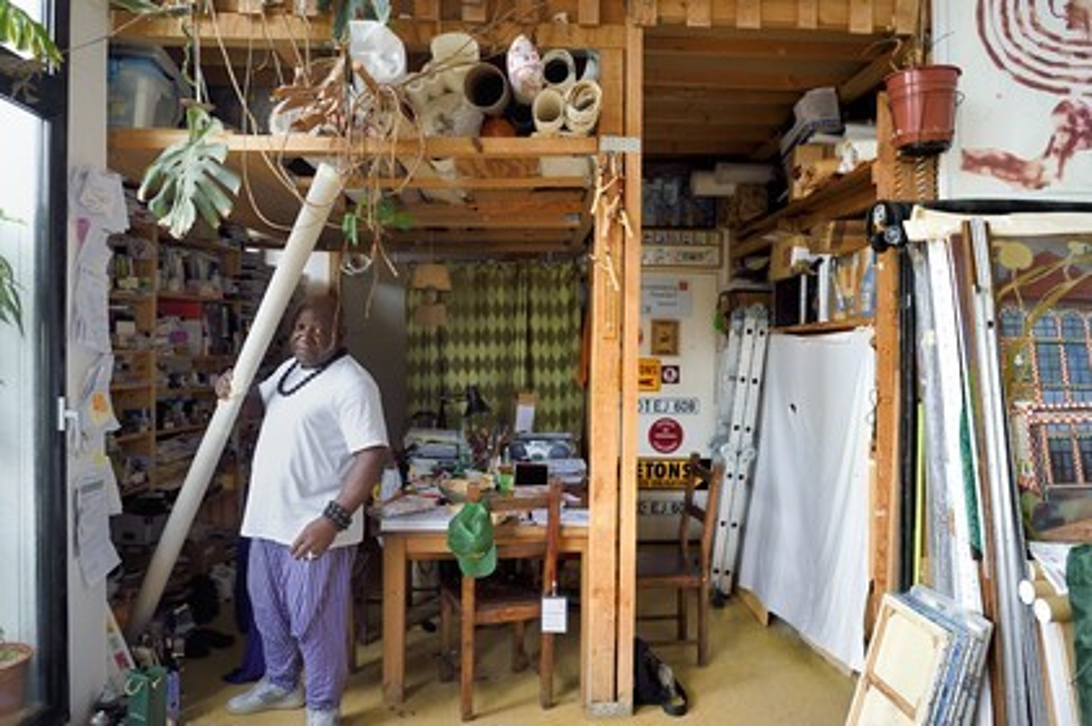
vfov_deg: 53.1
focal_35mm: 24
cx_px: 546
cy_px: 363
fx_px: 727
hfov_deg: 73.8
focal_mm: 24
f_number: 5
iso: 800
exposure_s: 1/125
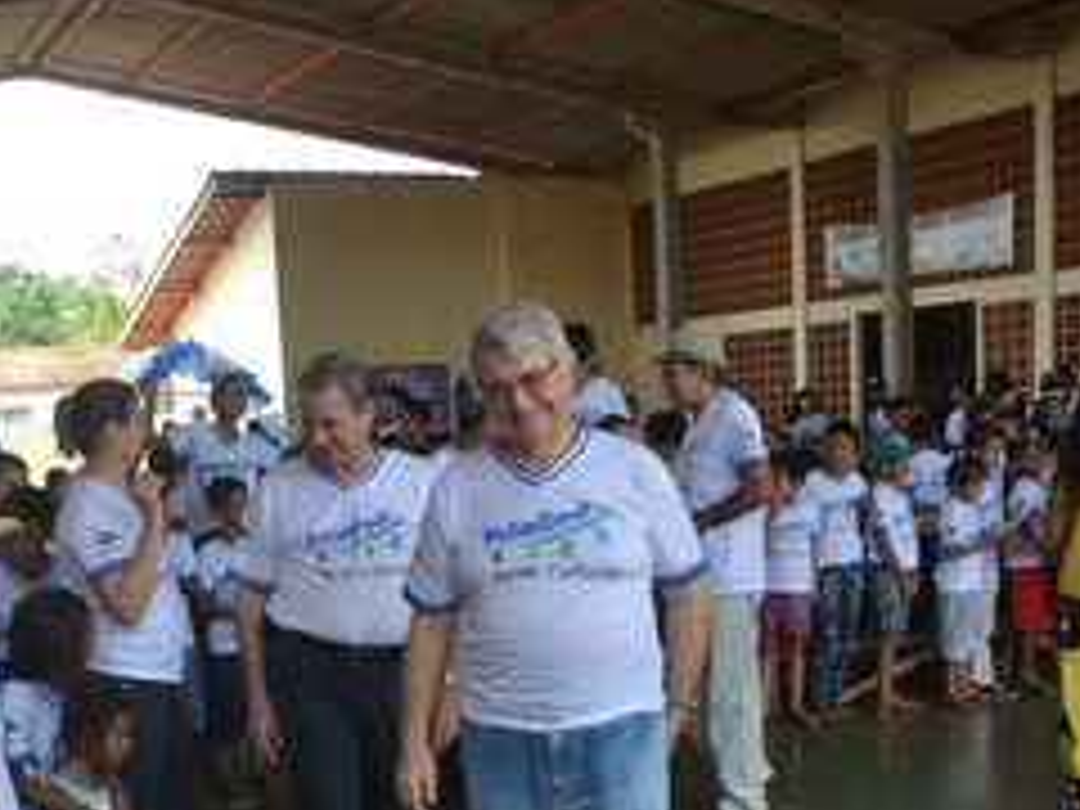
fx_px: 1685
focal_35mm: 54
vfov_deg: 26.5
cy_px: 657
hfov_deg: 34.3
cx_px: 198
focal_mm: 20
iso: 140
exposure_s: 1/125
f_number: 5.6
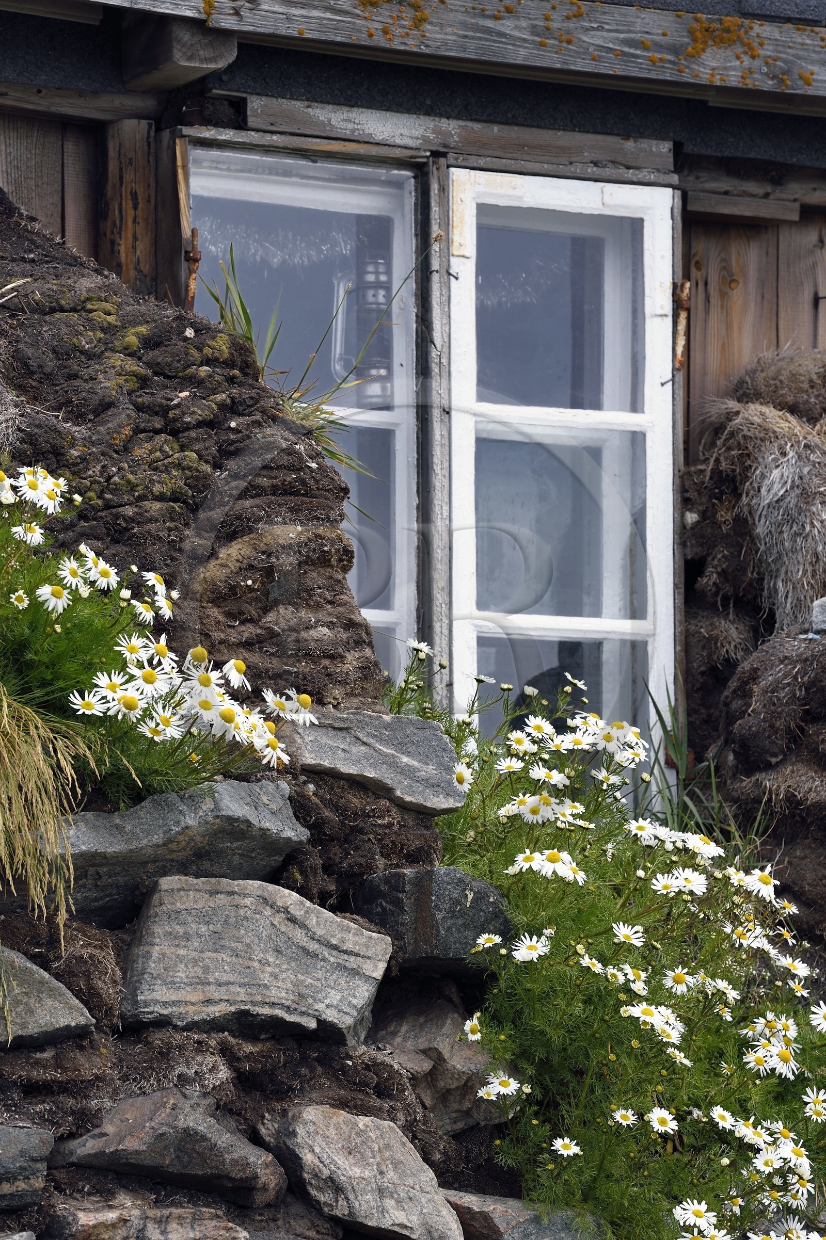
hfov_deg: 8.1
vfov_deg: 12.1
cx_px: 413
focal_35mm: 170
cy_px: 620
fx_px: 5855
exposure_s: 1/125
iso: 200
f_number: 8
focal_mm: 170
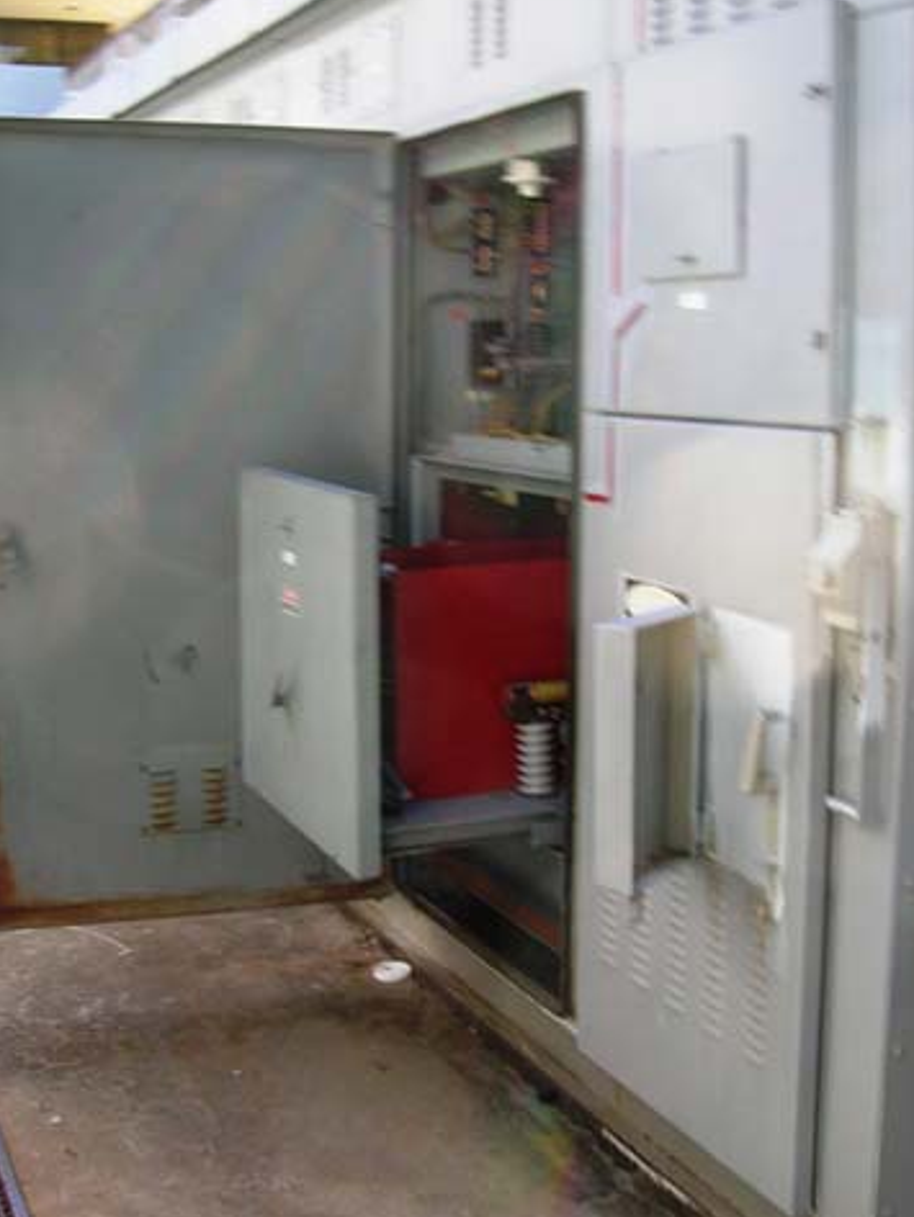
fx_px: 1619
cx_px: 448
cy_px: 494
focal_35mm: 46
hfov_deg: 31.5
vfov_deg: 41.1
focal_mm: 5.7
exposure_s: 1/56
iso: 50
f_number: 4.9
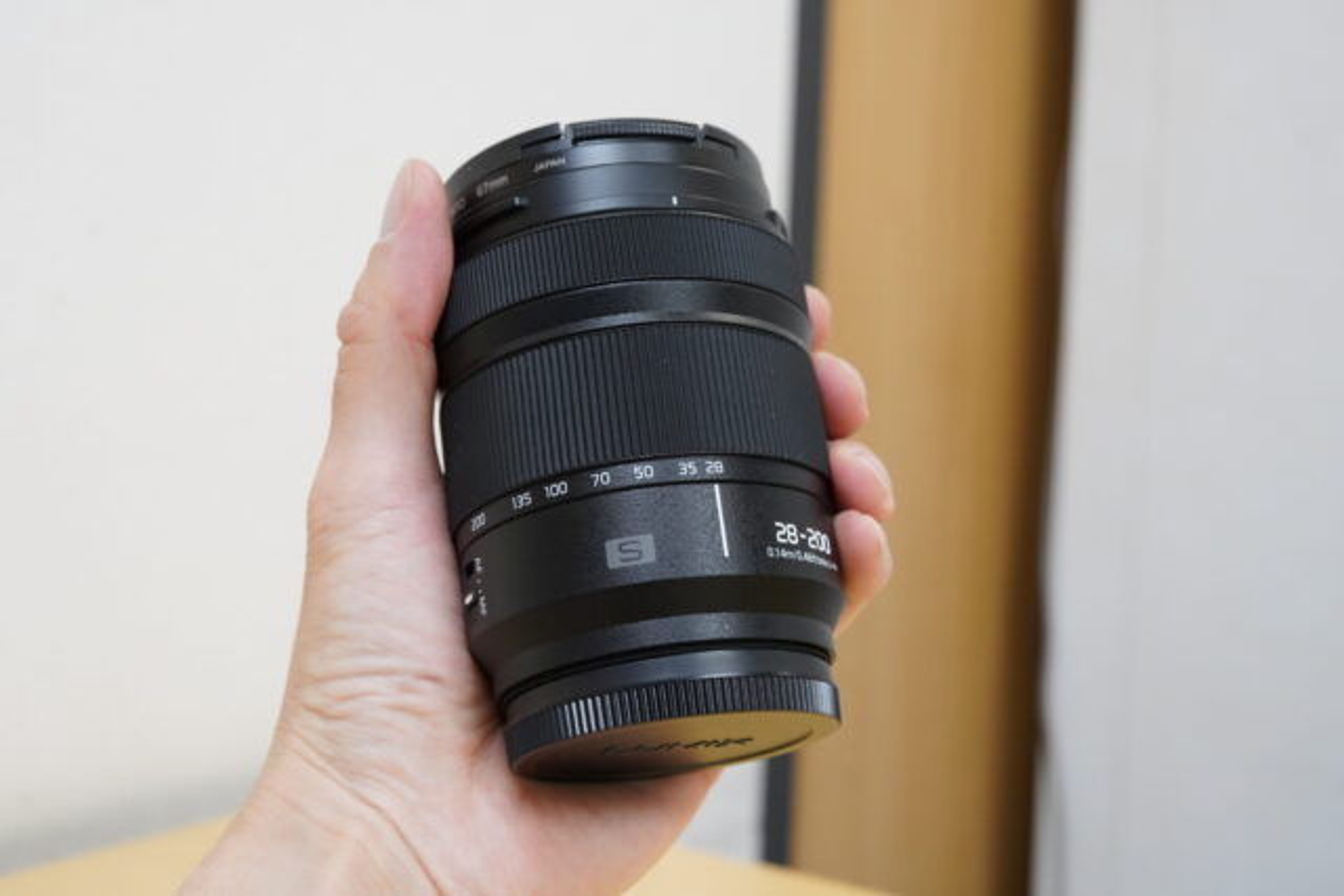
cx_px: 672
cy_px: 448
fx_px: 1867
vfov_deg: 27.0
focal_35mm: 50
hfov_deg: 39.6
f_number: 8
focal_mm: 50
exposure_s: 1/50
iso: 4000
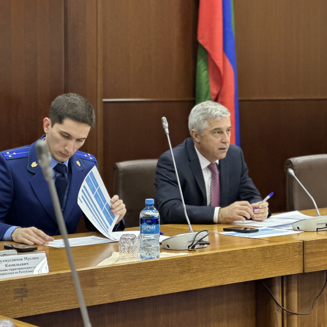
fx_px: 1069
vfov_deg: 17.4
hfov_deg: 17.4
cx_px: 129
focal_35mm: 100
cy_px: 152
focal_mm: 9
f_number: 2.8
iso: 400
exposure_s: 1/25
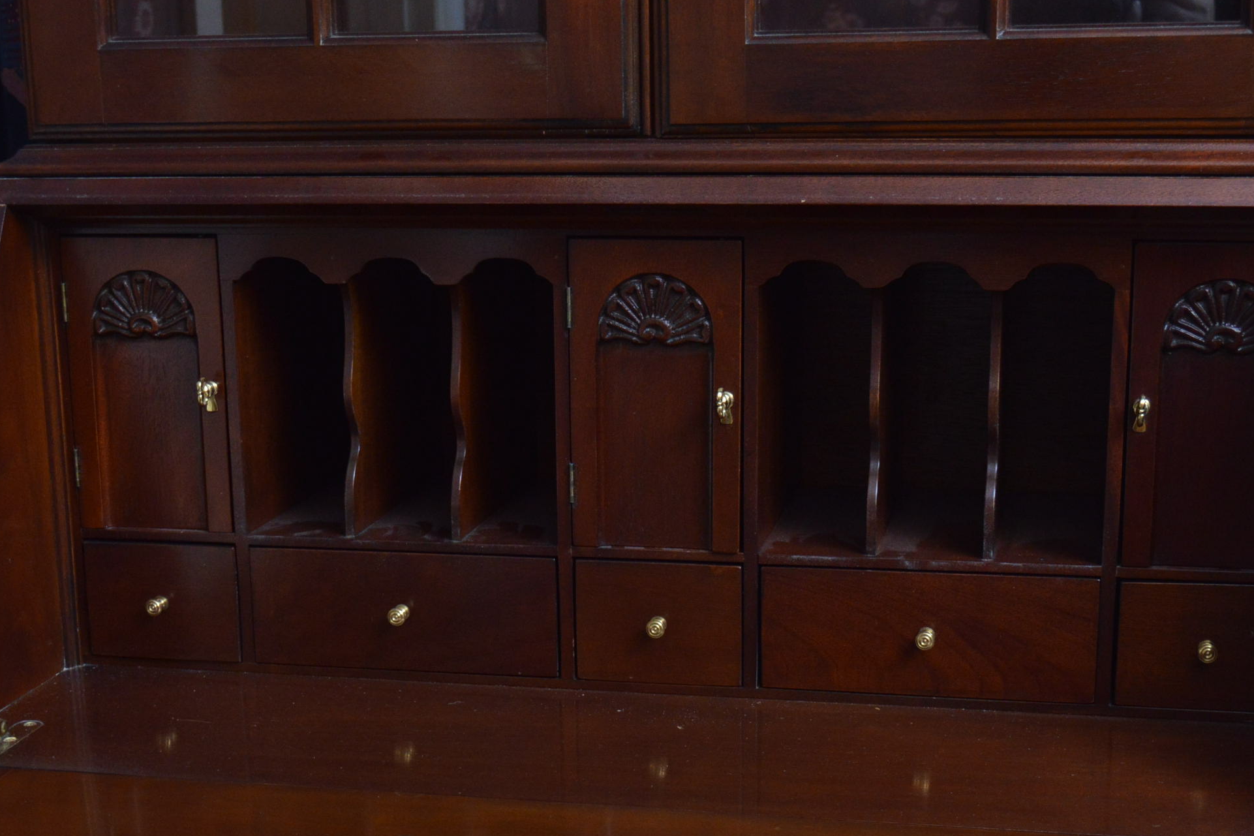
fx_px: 2124
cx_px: 619
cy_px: 630
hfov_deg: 32.9
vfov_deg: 22.1
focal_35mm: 61
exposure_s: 1/50
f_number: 5.6
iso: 800
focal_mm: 26
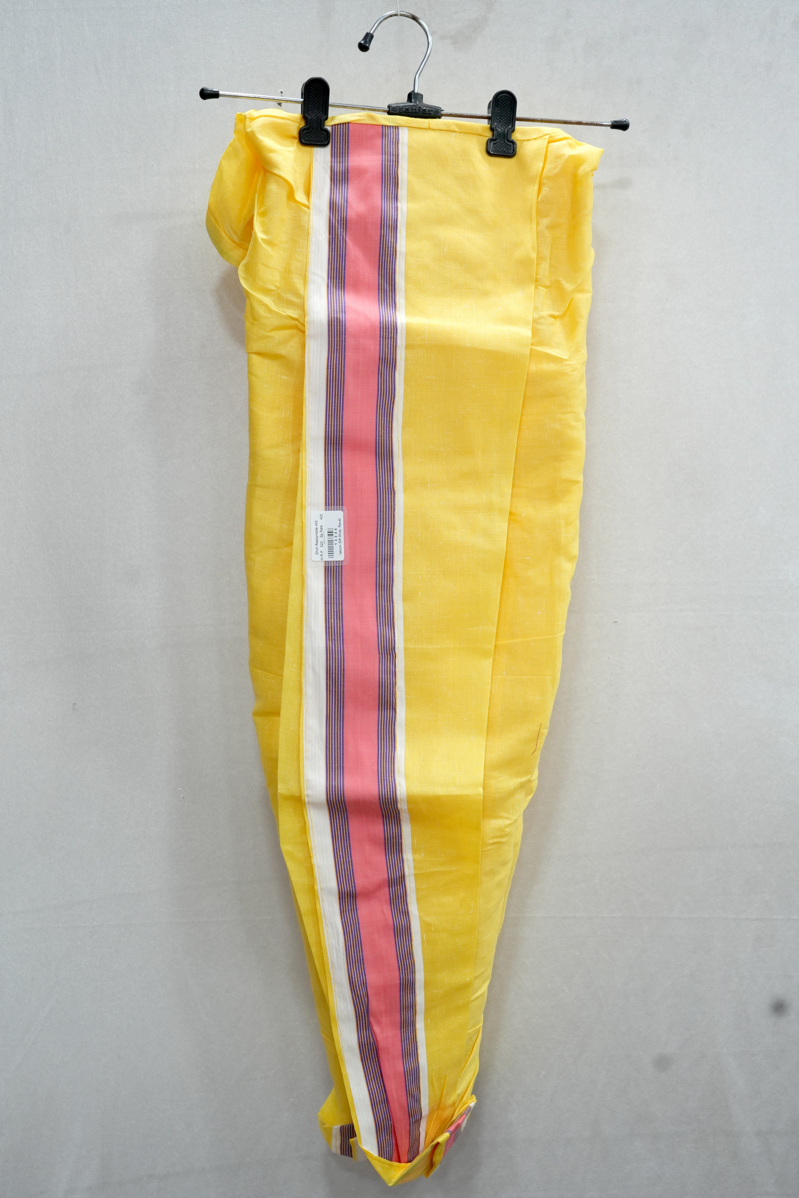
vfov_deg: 38.2
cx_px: 400
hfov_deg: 26.0
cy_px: 599
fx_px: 1731
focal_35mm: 52
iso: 1000
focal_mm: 52
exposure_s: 1/60
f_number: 5.6
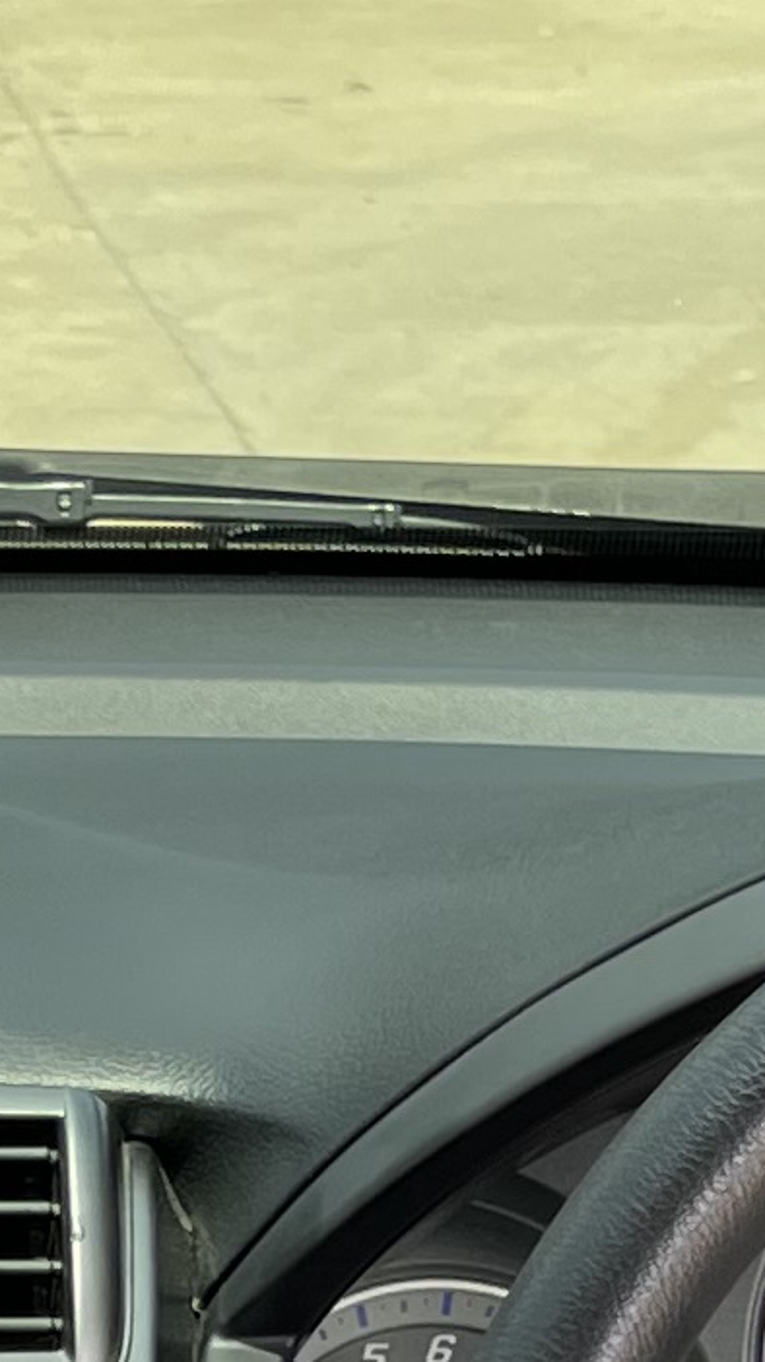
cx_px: -495
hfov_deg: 7.3
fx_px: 5882
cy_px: 1914
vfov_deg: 12.7
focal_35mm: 163
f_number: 1.6
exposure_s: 1/211
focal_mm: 5.1
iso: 32
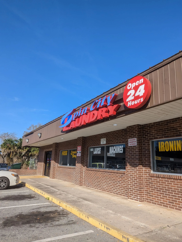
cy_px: 121
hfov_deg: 56.9
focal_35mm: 24
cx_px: 91
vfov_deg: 71.5
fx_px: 168
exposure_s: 1/2410
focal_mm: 6.81
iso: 43
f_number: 1.85
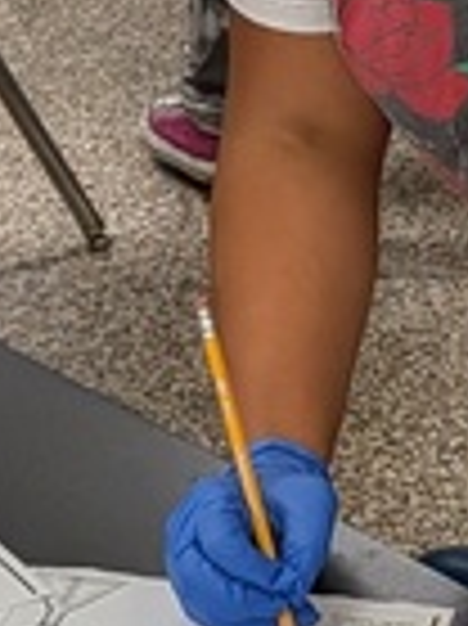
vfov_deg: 11.2
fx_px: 3196
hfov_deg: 8.2
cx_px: 720
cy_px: 378
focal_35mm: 177
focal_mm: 4.53
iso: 31
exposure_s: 1/155
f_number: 1.7
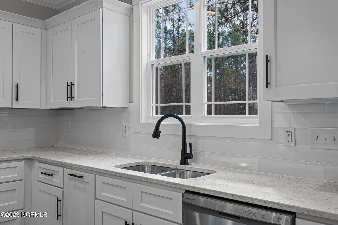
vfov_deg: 41.1
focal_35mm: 32
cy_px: 112
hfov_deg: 58.7
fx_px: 300
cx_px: 169
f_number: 8
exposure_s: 1/2.5
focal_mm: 32
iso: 320
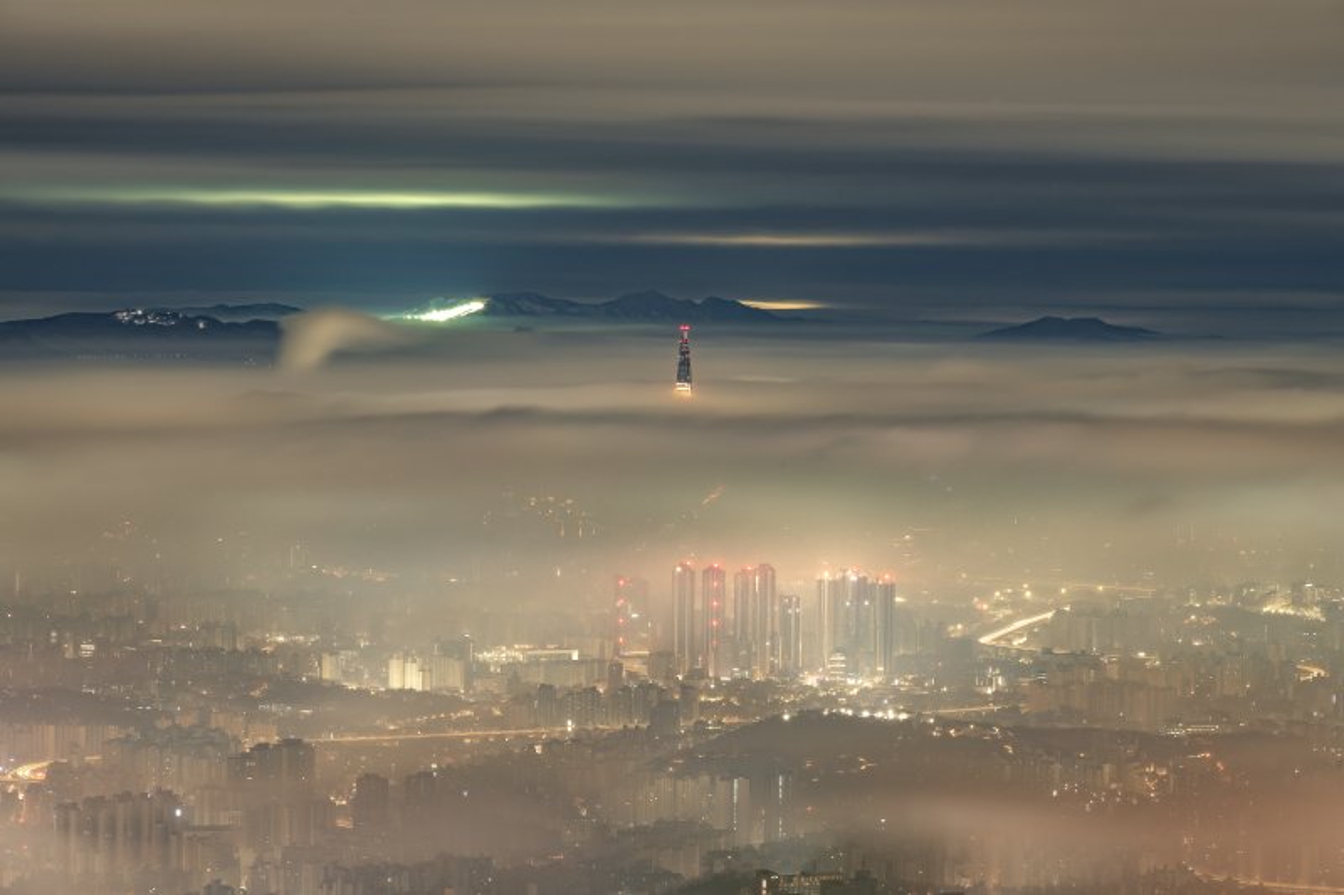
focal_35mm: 150
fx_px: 5598
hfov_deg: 13.7
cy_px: 448
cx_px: 672
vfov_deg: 9.1
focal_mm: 150
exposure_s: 92
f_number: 13
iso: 31
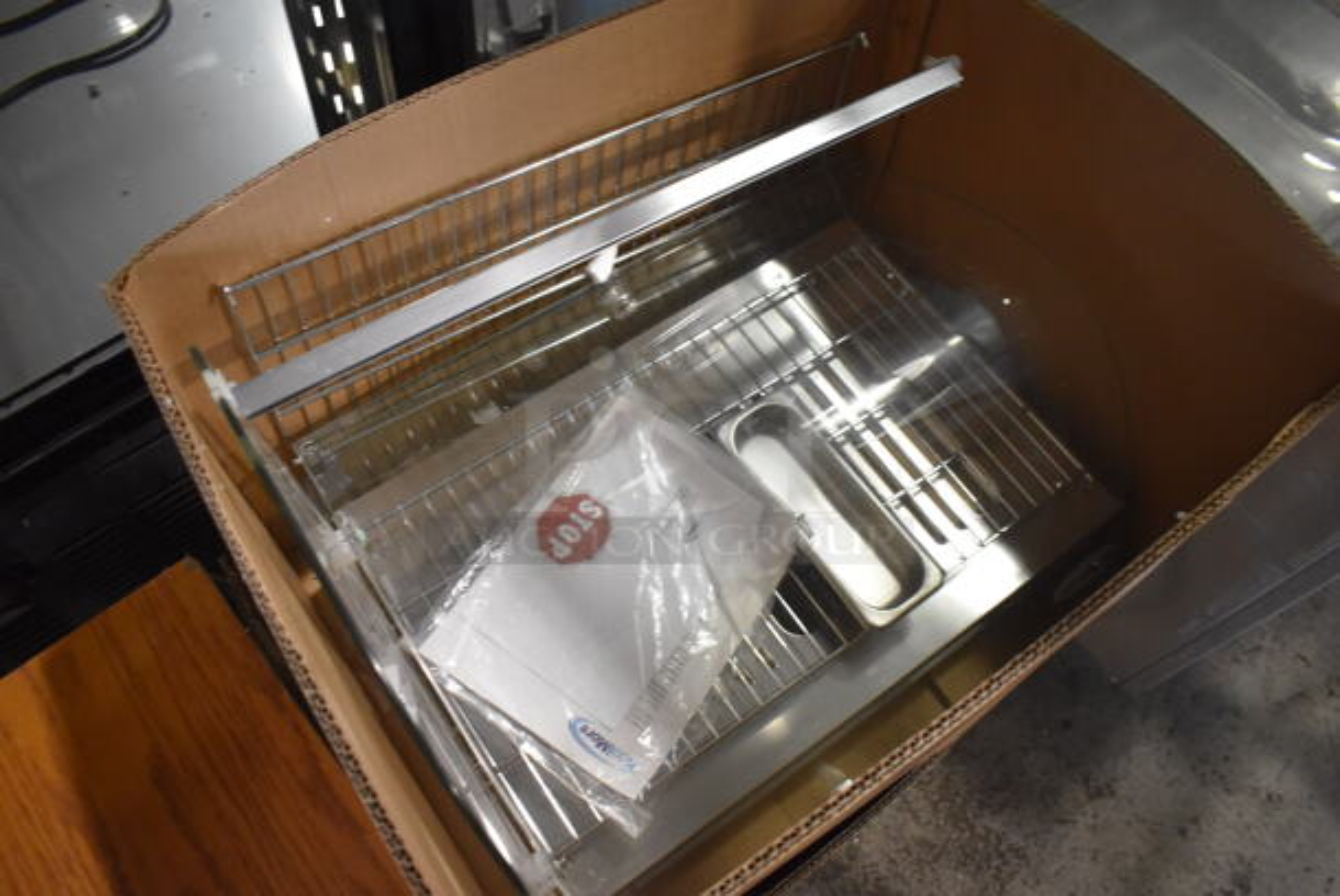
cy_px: 448
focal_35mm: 27
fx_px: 1006
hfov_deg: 67.3
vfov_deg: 48.0
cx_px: 670
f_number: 3.5
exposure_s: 1/125
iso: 2500
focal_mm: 18
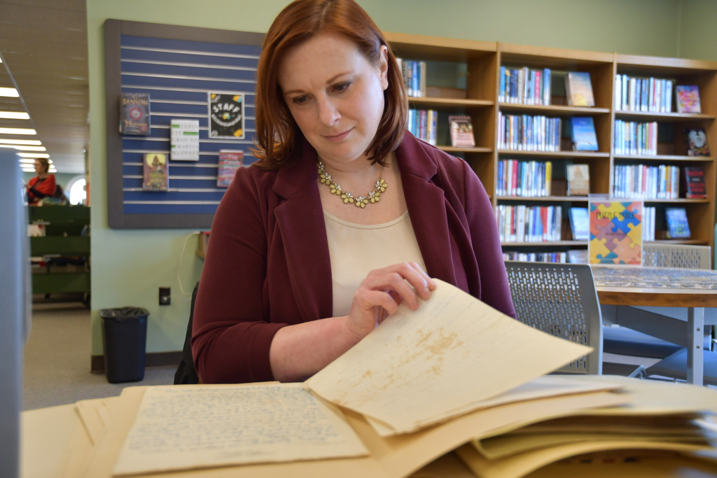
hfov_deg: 51.9
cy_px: 239
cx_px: 358
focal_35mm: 37
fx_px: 737
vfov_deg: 36.0
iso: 720
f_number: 3
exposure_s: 1/250
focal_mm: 25
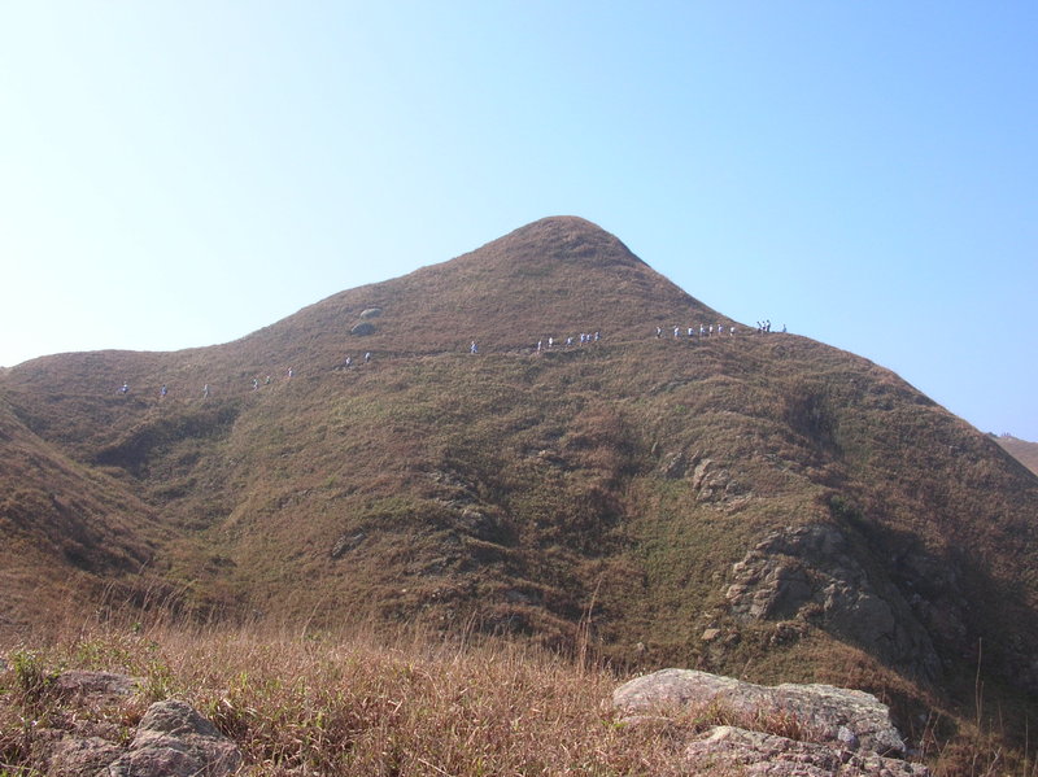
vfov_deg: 40.7
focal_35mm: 35
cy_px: 388
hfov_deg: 52.7
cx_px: 519
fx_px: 1049
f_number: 5.6
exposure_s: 1/187
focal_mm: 5.8
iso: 50
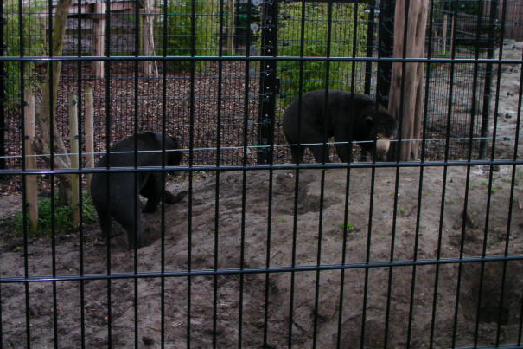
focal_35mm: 66
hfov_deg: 30.5
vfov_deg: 20.6
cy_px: 155
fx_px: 959
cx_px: 251
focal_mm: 10.1
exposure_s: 1/39
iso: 200
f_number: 3.6
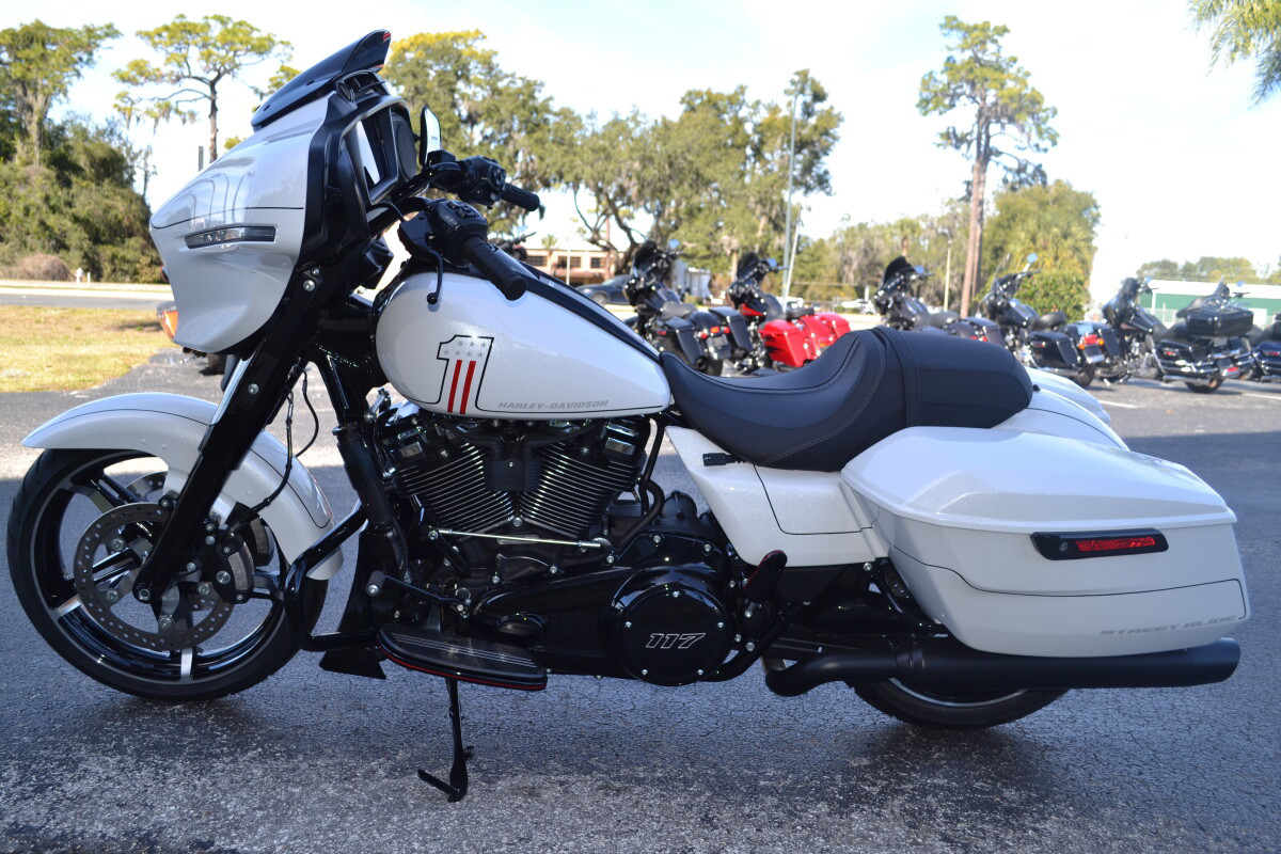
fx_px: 1174
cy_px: 427
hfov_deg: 57.2
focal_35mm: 33
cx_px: 640
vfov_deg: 40.0
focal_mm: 22
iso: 100
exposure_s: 1/200
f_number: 5
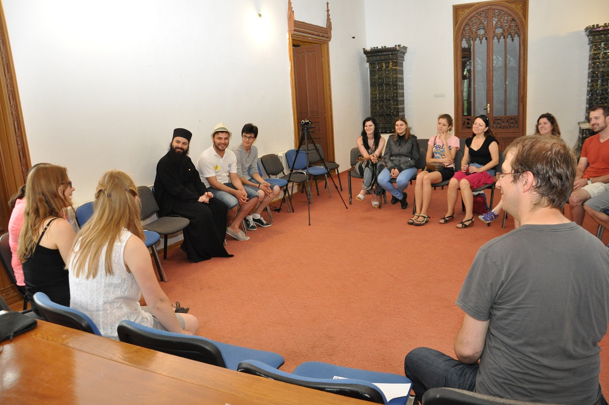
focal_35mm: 27
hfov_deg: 67.4
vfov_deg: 47.8
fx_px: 456
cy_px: 202
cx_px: 304
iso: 1600
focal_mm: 18
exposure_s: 1/60
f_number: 7.1
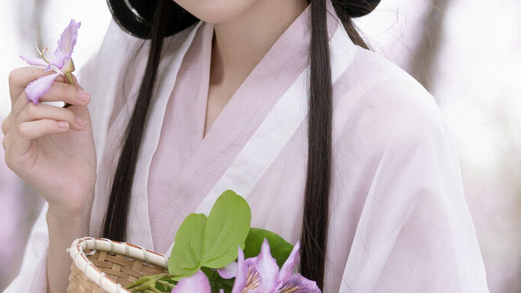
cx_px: 285
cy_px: 100
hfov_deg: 10.2
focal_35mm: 211
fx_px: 2915
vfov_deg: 5.8
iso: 160
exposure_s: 1/250
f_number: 2.8
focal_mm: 88
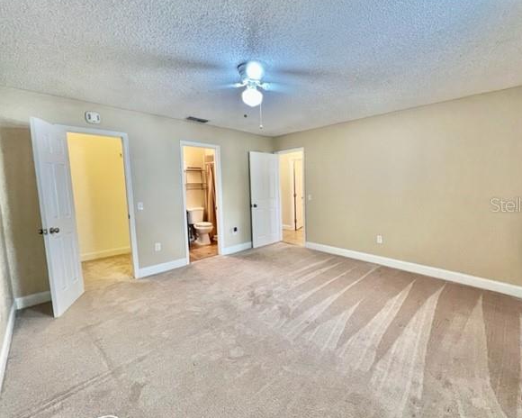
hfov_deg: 100.4
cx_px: 287
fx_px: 216
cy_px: 204
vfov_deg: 88.0
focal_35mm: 14
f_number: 1.8
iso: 400
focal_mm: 1.57
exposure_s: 1/60
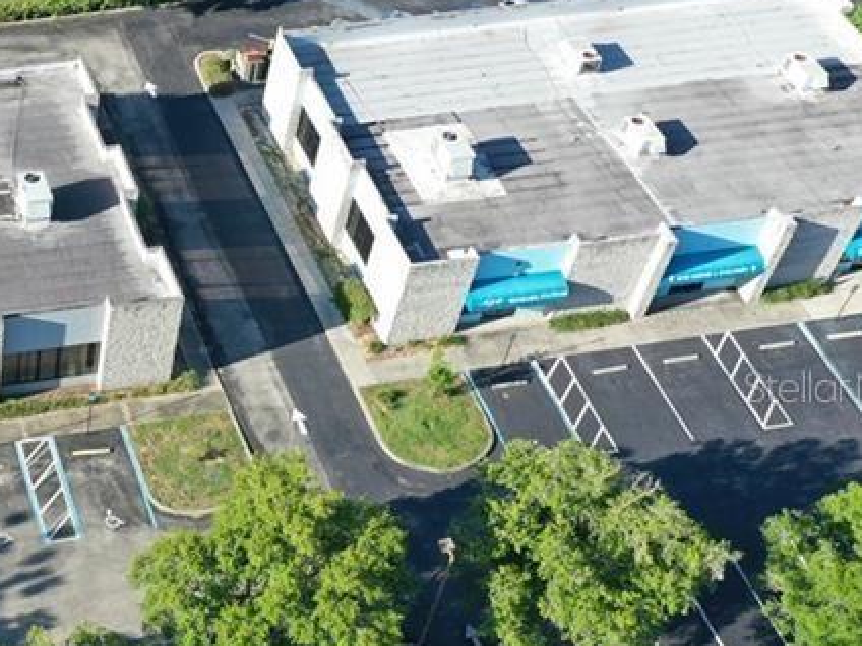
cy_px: 386
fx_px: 1619
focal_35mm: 65
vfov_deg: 22.6
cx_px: -106
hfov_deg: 27.1
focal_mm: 10.26
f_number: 5
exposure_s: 1/320
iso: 100
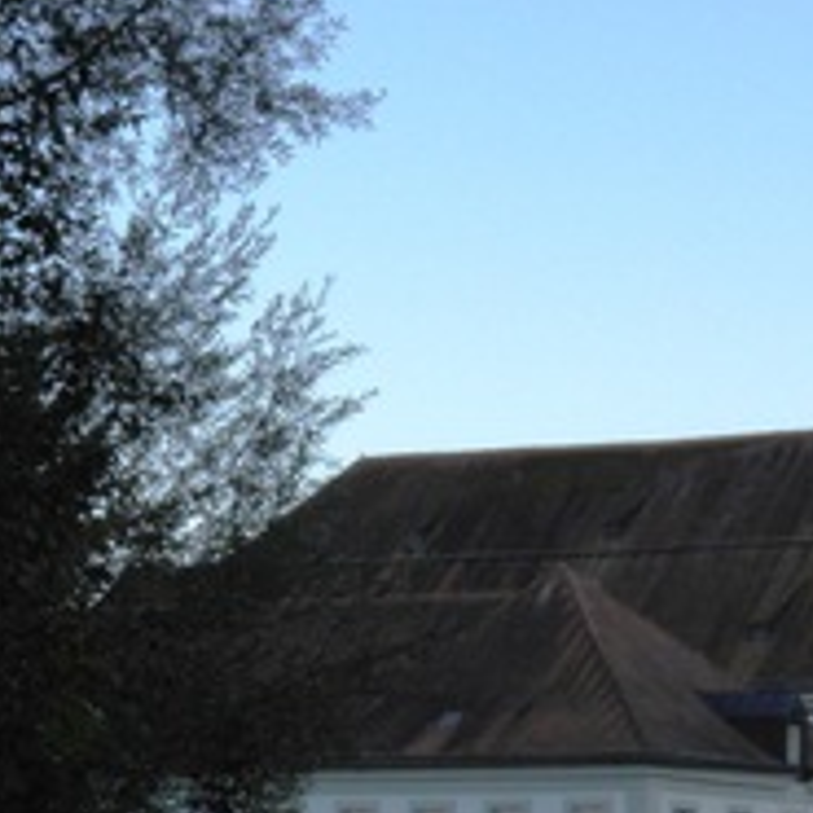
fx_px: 4092
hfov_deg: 11.3
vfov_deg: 11.3
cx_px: 556
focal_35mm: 154
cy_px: 396
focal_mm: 10
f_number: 5.8
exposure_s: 1/125
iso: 100
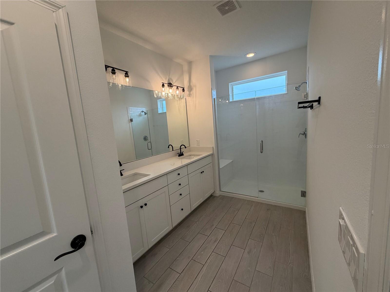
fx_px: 158
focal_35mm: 14
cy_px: 146
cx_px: 195
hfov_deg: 102.1
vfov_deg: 85.7
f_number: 2.2
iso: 200
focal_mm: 2.22
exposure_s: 1/120
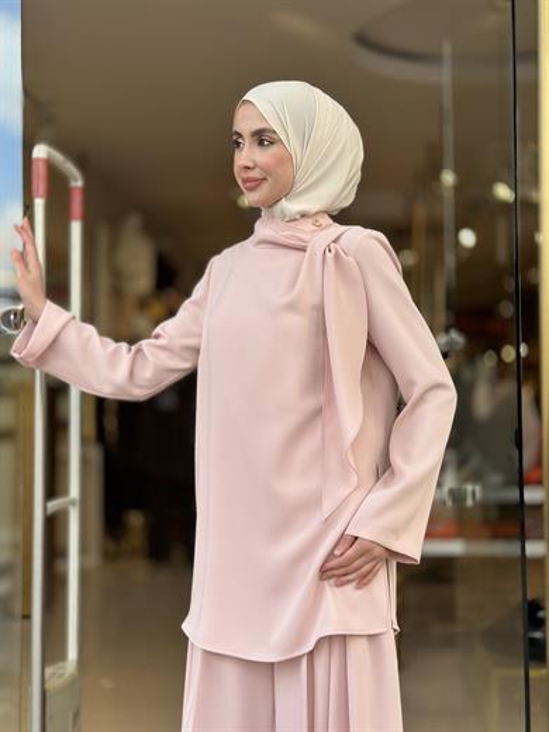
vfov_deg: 39.7
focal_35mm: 48
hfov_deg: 30.3
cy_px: 366
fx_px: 1015
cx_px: 274
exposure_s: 1/685
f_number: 1.78
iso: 80
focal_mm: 6.86
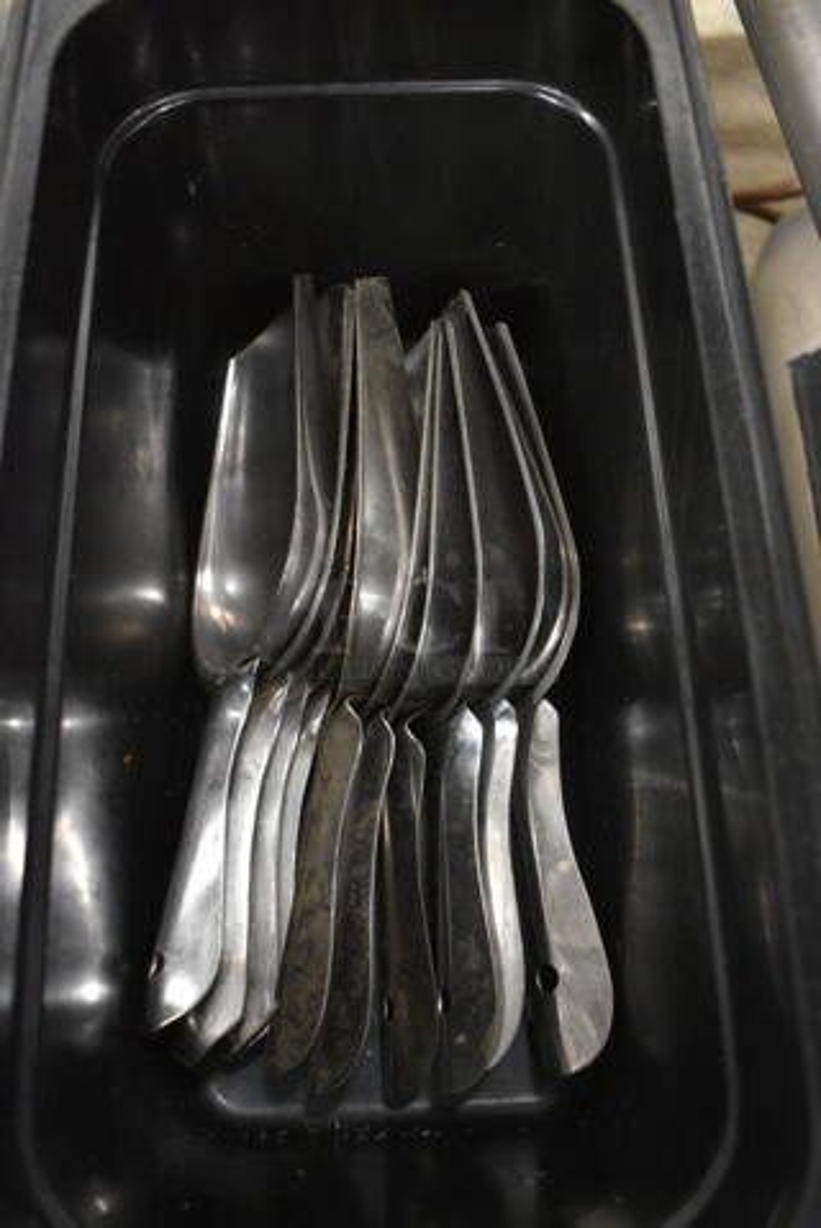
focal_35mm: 30
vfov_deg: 61.9
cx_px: 410
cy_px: 614
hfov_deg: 43.7
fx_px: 1025
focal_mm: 20
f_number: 3.5
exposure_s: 1/25
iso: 3200
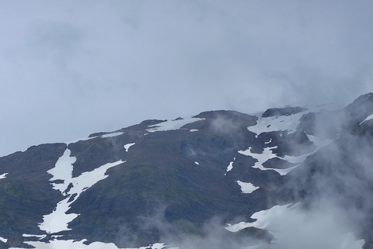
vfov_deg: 3.7
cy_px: 245
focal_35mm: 373
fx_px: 3868
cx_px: 112
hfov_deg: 5.5
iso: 100
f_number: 8
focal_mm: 140
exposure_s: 1/320
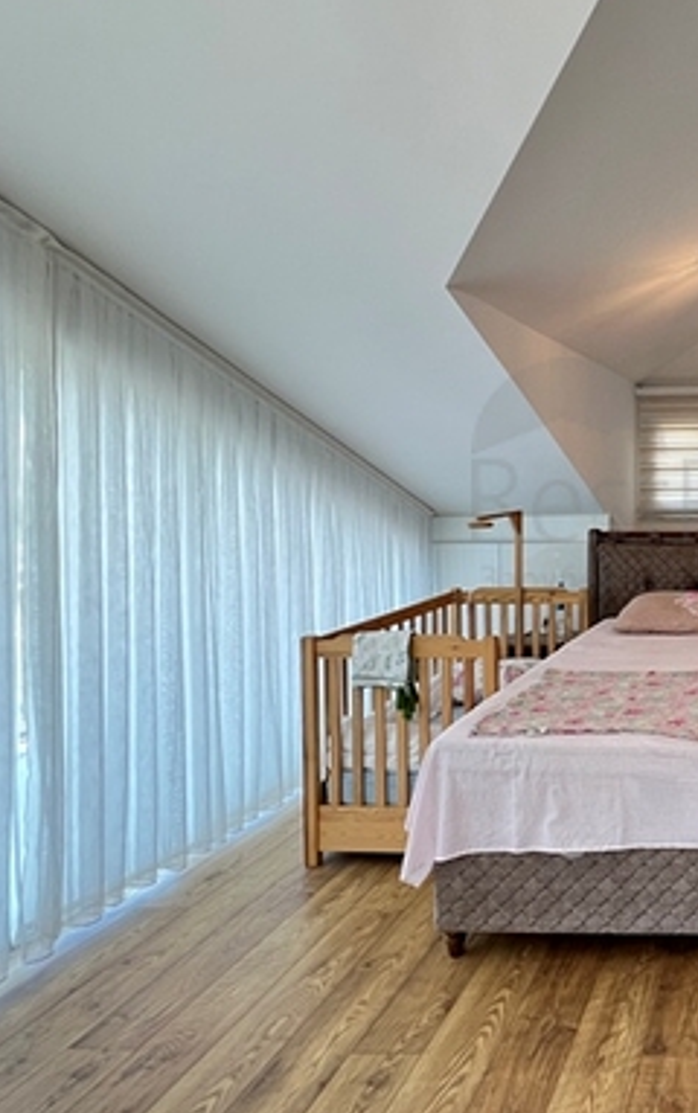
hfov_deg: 41.3
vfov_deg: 76.7
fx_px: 699
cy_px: 479
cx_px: 782
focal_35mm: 23
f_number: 1.8
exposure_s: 1/100
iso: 100
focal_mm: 1.57
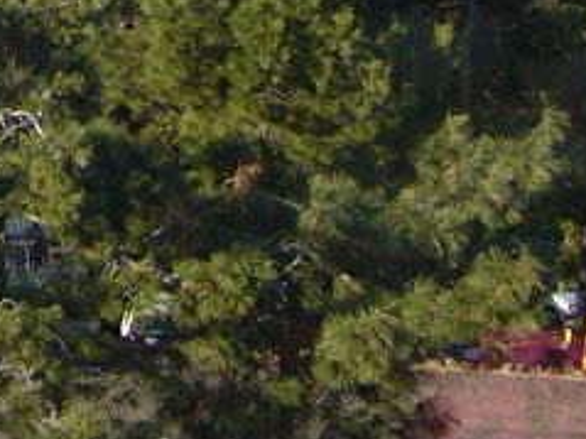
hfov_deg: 12.3
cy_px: -326
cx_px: -370
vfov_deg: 9.5
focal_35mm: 150
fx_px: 2538
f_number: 5.6
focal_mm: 5.8
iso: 80
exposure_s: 1/125
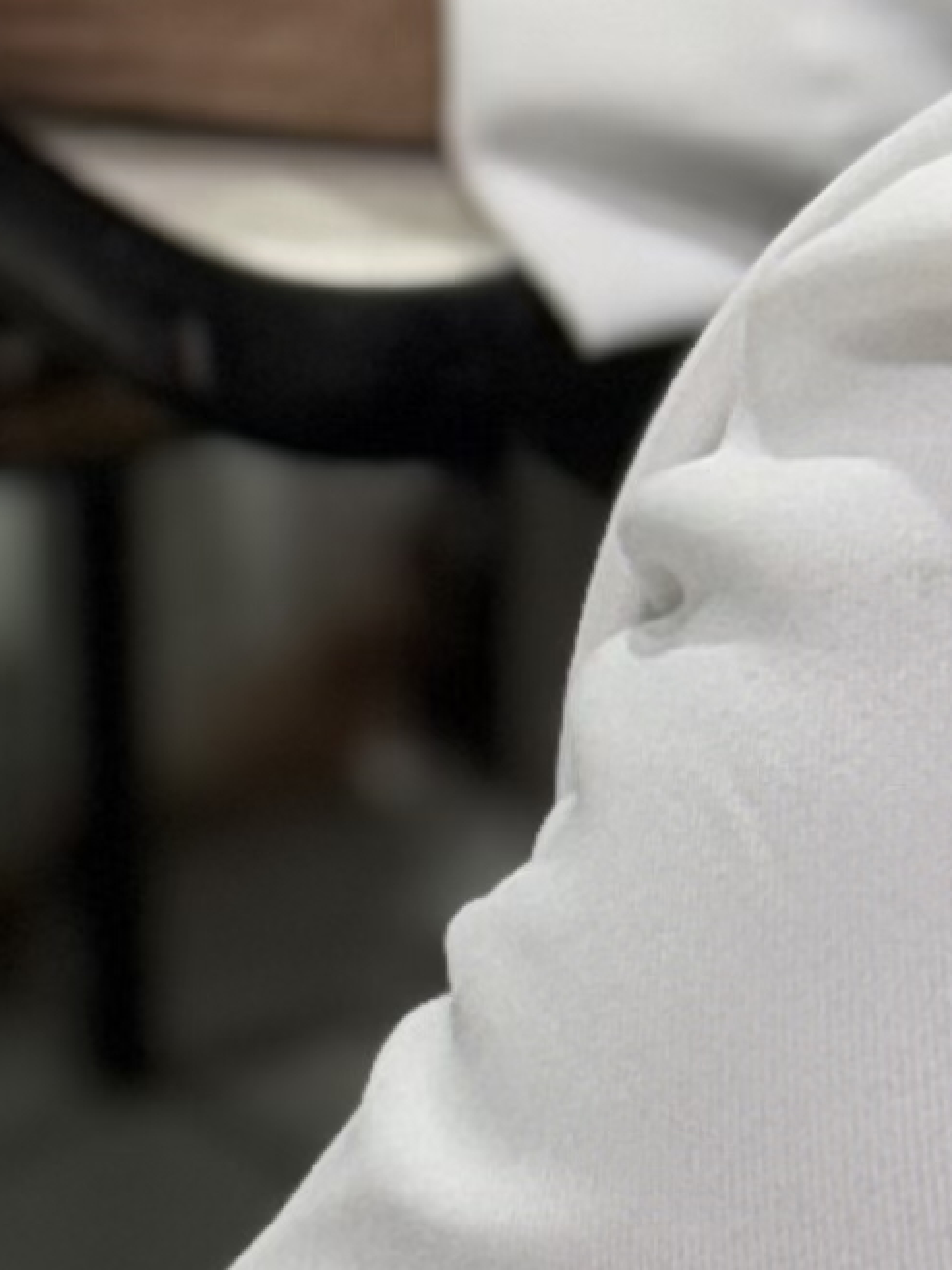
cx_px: -87
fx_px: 10817
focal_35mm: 295
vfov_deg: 6.4
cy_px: -1626
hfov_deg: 5.0
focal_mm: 6.76
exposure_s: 1/60
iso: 250
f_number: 1.78
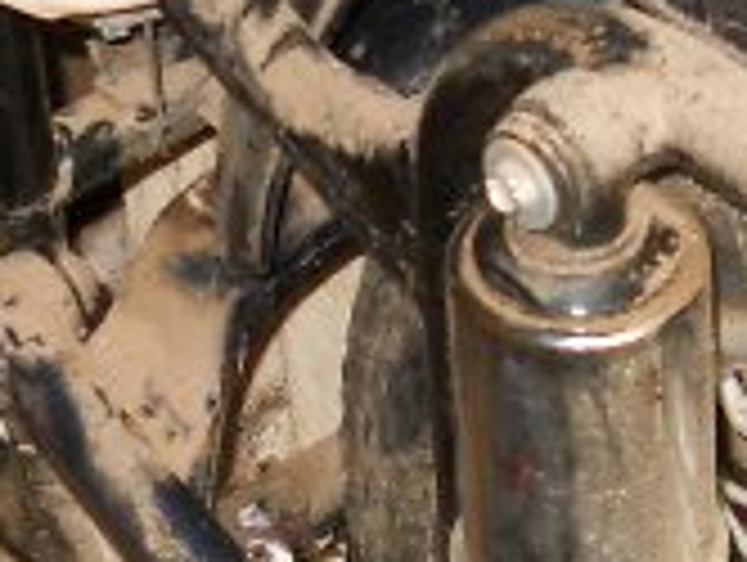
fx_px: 4257
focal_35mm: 197
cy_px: -157
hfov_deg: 10.0
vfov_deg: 7.5
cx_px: 482
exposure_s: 1/30
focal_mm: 6.72
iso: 250
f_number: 3.1
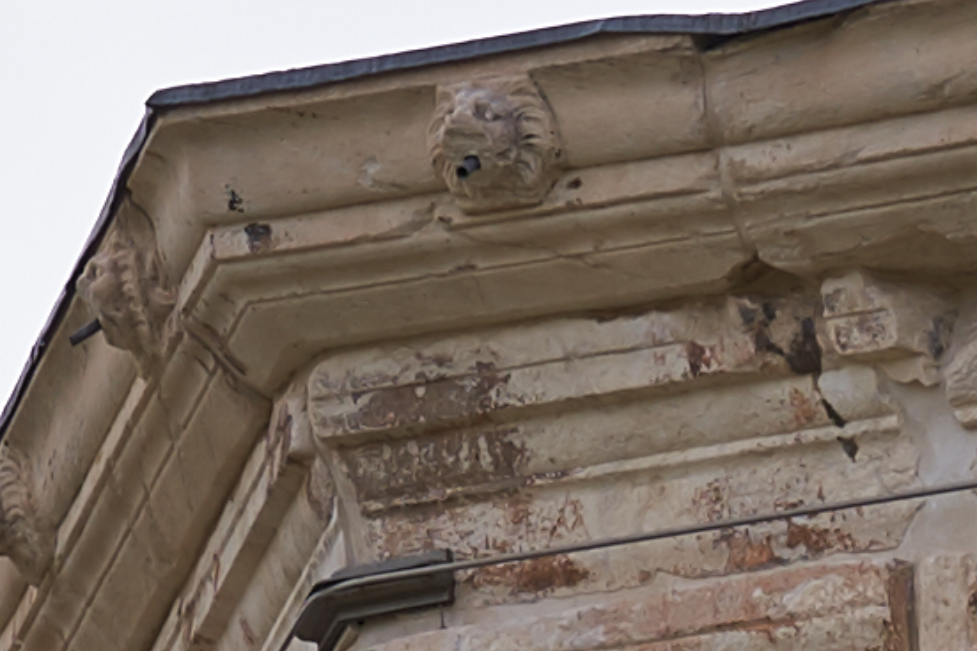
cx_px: 2591
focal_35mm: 599
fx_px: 16250
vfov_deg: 2.2
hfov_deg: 3.4
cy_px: 4016
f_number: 8
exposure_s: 1/160
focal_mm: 55
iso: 100
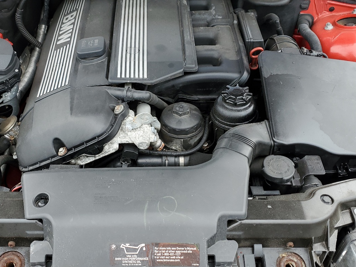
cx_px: 145
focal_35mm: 40
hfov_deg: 46.6
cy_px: 153
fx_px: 411
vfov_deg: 35.9
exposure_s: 1/345
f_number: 1.5
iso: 50
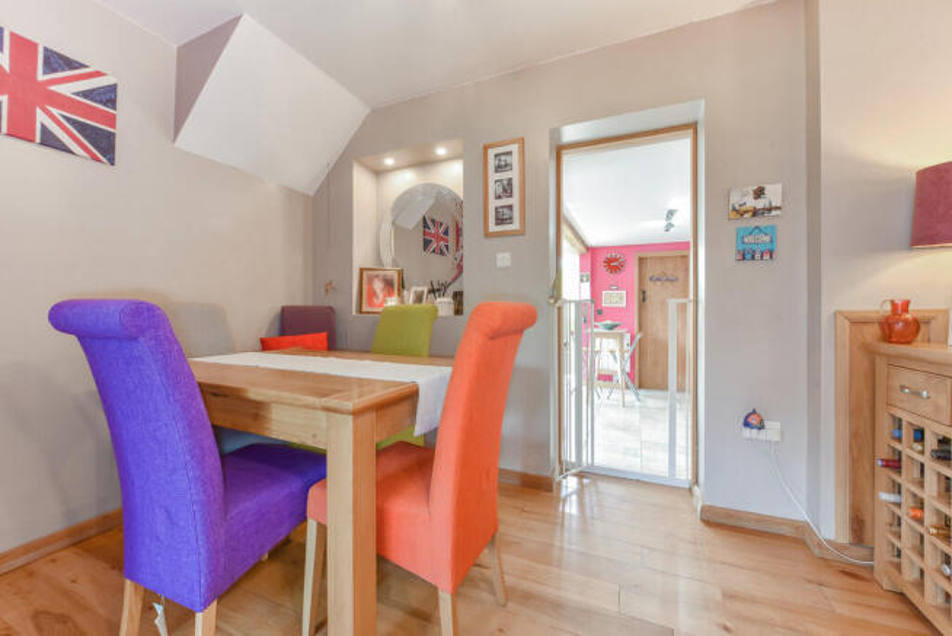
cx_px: 476
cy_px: 318
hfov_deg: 104.2
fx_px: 370
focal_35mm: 14
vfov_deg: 81.3
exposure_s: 1/15
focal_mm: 14
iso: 400
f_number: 9
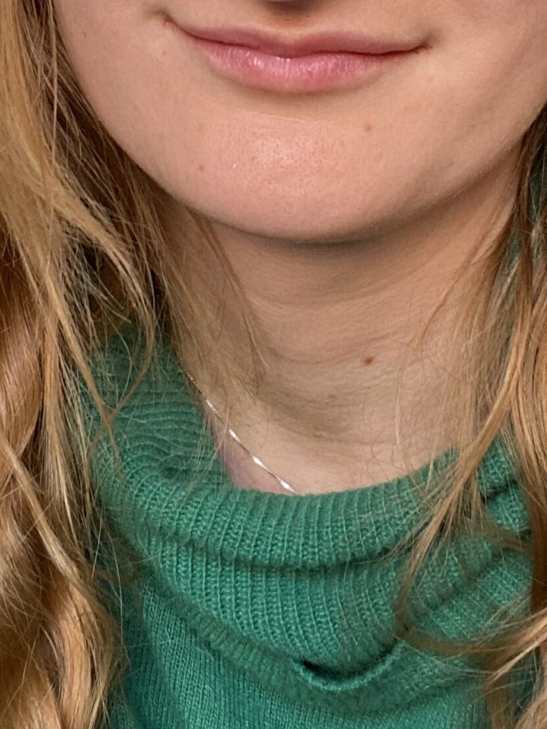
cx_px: 242
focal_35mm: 69
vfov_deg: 27.9
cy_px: 205
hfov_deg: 21.3
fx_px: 1454
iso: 100
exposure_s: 1/60
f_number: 2.2
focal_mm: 2.71
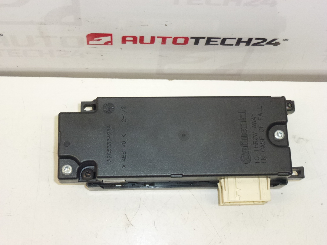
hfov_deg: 33.8
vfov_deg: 25.7
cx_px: 164
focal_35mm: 57
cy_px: 122
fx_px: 538
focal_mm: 10.1
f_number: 4.4
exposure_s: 1/125
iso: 400
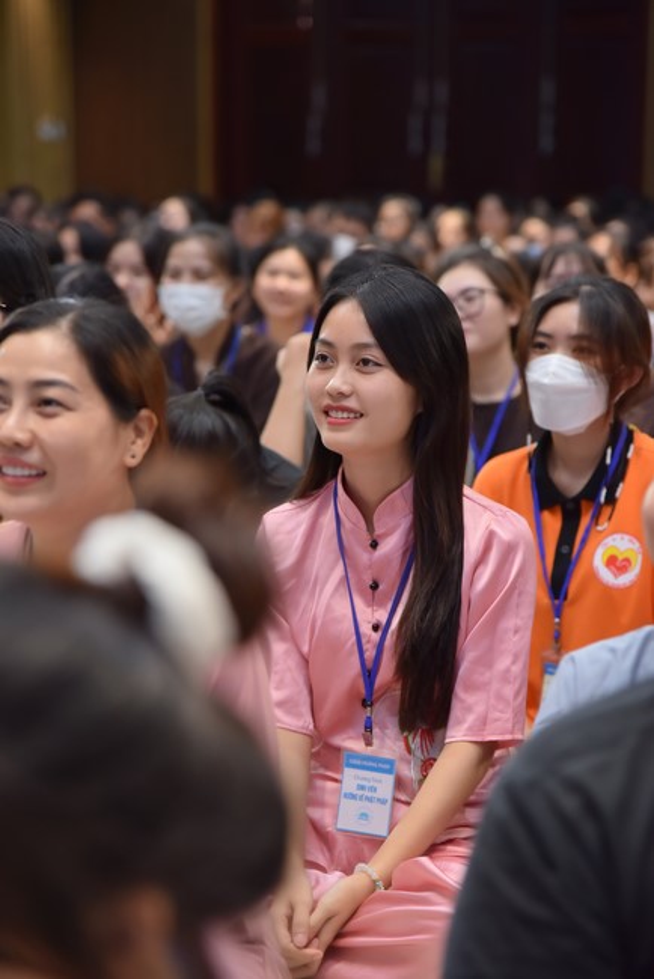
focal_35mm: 120
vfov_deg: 17.1
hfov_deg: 11.4
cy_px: 490
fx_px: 3266
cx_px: 327
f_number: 5
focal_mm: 120
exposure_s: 1/100
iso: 1000
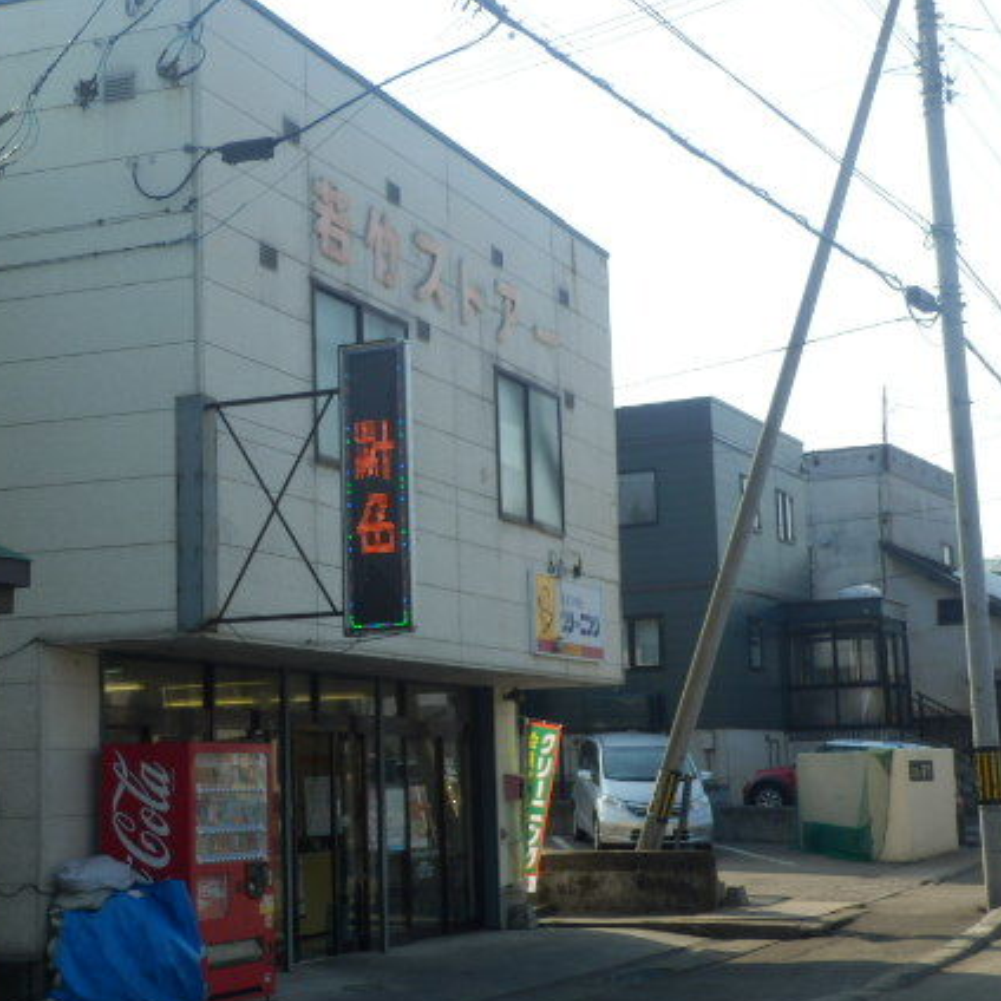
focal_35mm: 68
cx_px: 347
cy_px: 505
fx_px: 2225
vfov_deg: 25.4
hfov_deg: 25.2
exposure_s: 1/500
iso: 80
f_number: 4.4
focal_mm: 9.1
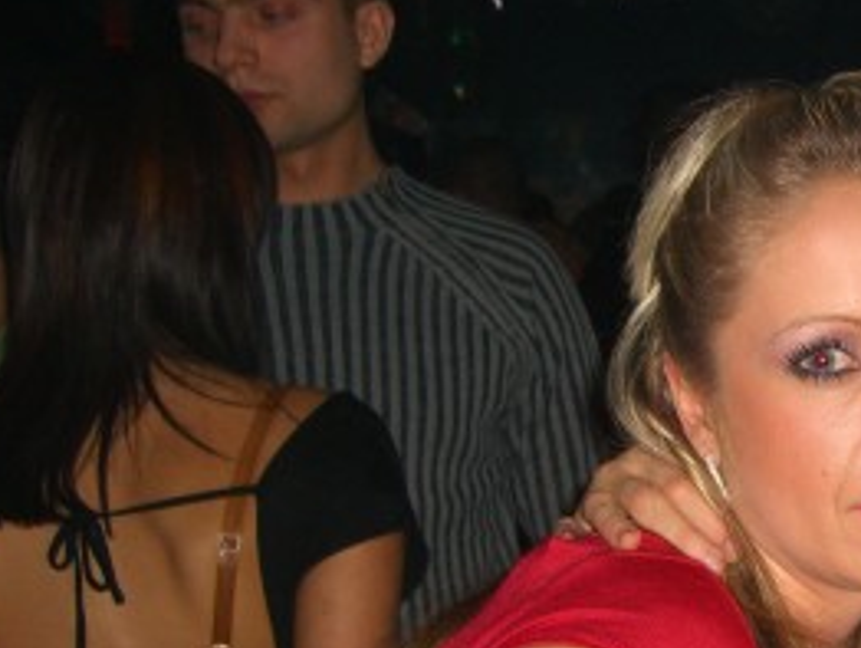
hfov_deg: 21.6
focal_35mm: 87
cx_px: 887
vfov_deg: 16.9
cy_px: 461
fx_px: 2166
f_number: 2.8
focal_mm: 7.9
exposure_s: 1/60
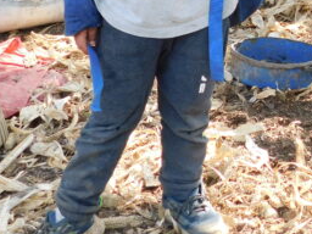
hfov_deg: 22.6
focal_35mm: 82
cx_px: 336
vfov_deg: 17.2
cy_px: -49
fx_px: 739
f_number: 3.2
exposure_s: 1/200
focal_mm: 5.3
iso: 125
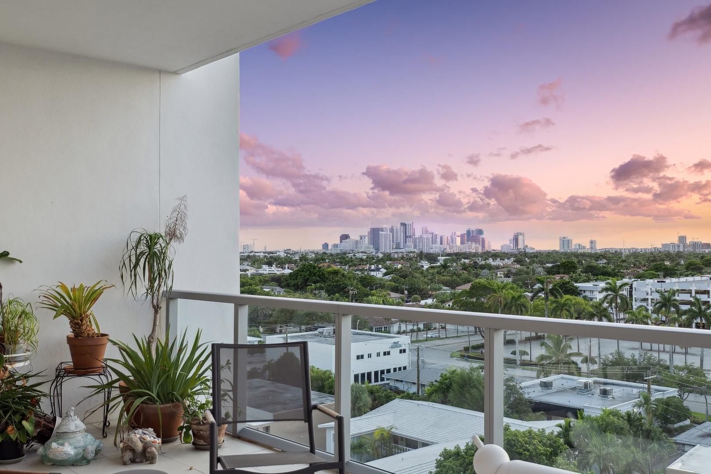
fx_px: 711
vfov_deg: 36.9
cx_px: 356
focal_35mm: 36
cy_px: 237
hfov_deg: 53.1
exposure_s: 1/125
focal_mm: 24
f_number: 7.1
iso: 250
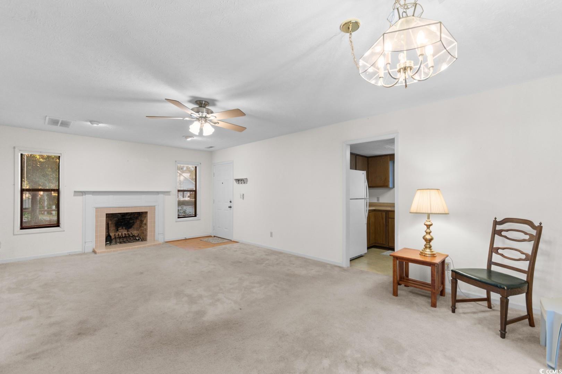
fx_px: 234
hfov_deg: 100.4
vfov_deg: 77.3
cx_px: 281
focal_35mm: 15
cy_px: 187
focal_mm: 10
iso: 100
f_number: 4.5
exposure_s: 2.5
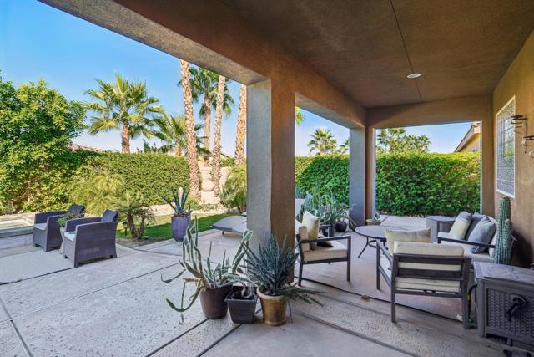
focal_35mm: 16
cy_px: 178
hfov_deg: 96.7
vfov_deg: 73.8
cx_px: 267
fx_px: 237
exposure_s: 1/50
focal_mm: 16
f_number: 8
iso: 100
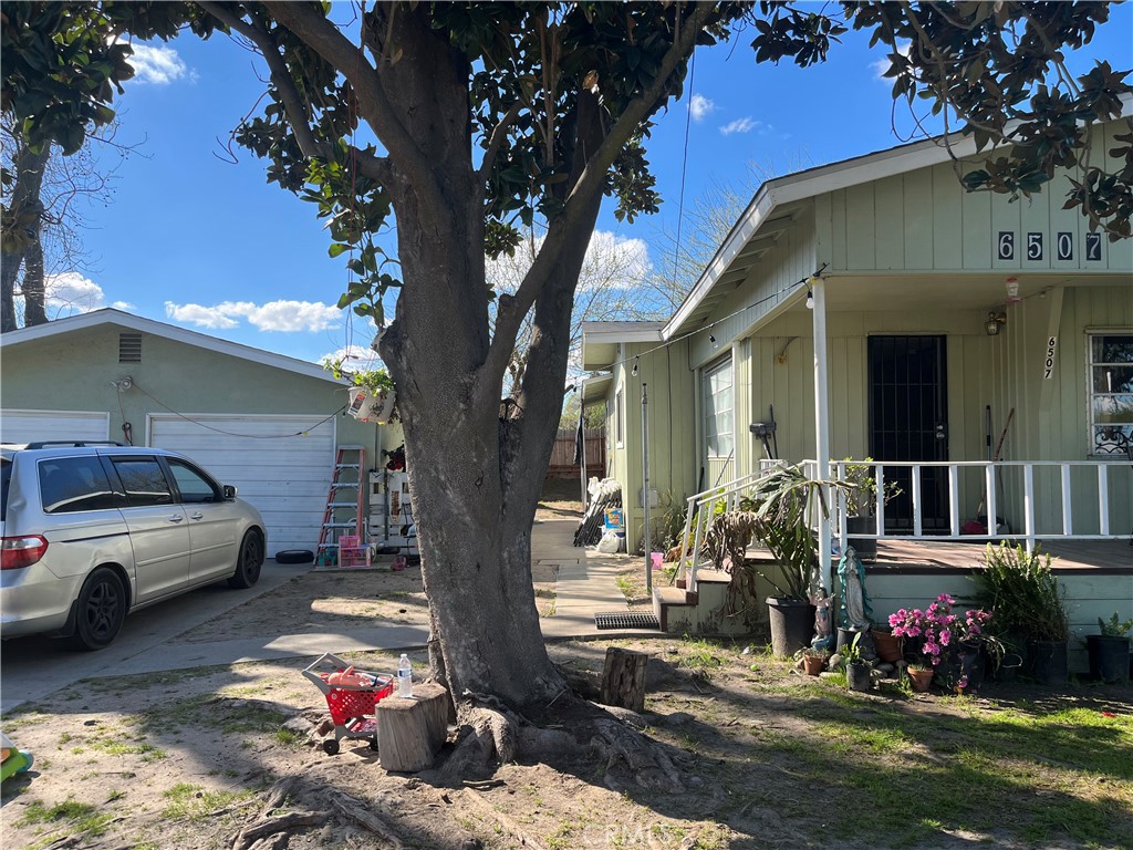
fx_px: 851
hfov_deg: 67.3
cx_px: 566
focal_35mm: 26
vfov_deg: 53.1
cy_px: 425
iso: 50
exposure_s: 1/1623
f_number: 1.6
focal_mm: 5.1
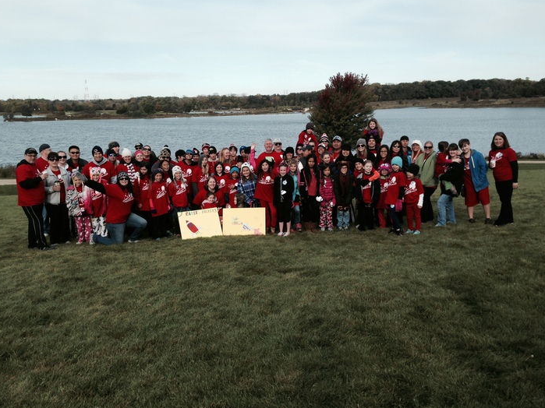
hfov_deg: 54.0
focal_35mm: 34
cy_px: 205
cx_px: 271
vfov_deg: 41.8
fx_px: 535
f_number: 2.4
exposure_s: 1/903
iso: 50
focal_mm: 4.12
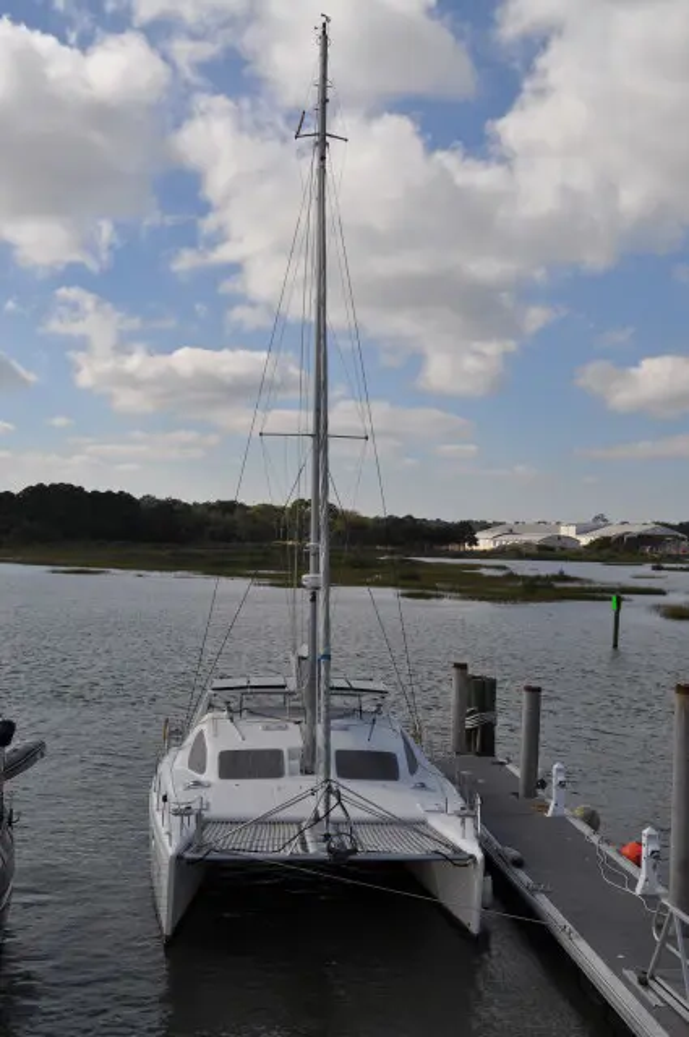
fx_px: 1123
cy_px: 518
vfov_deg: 49.6
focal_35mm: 39
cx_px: 344
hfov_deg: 34.1
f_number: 11
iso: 200
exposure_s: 1/500
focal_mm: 26
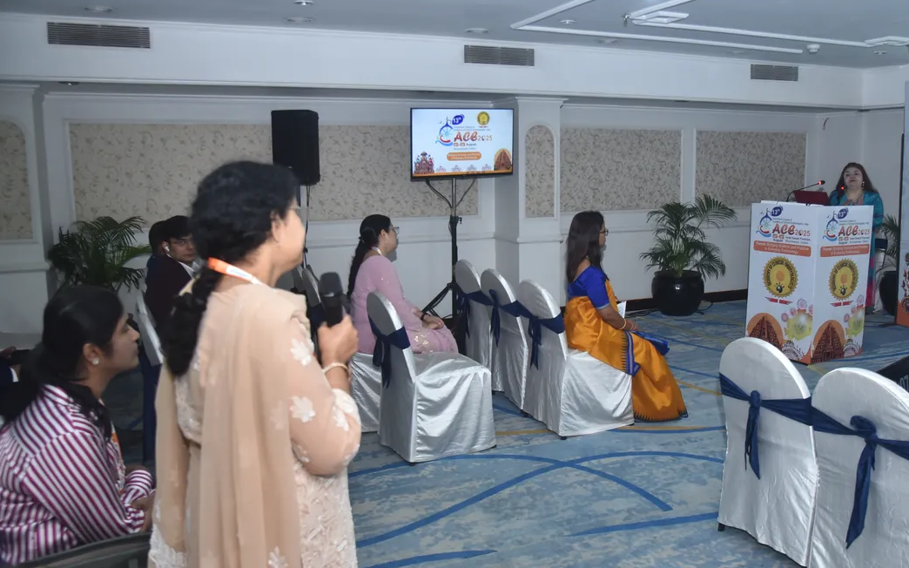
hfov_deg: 62.7
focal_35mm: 30
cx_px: 516
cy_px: 263
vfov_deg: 41.8
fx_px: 743
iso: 1250
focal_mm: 24
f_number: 4.5
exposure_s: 1/125
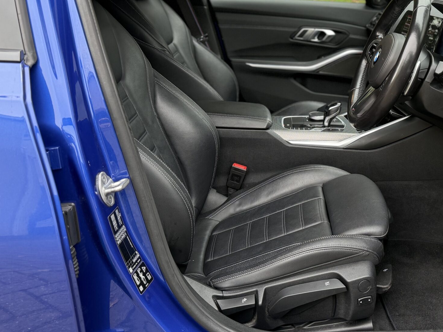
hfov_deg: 43.8
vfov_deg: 34.0
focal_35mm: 42
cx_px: 314
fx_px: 537
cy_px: 107
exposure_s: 1/171
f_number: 1.78
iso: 200
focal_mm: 6.76
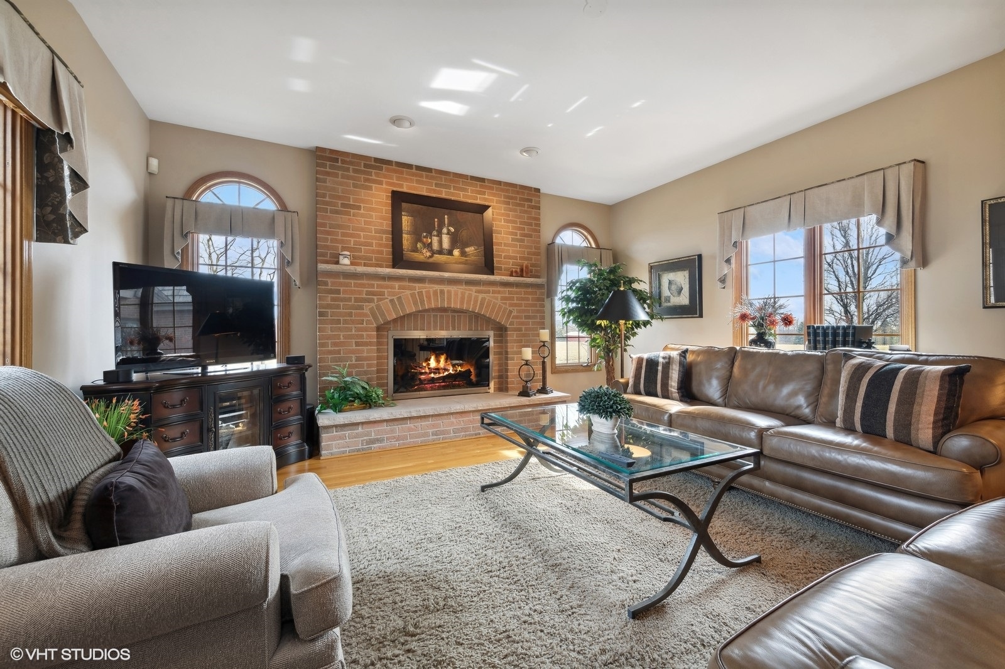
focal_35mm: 14
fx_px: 391
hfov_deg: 104.3
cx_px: 502
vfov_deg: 81.2
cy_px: 334
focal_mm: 14
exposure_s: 1/15
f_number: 9.5
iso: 200
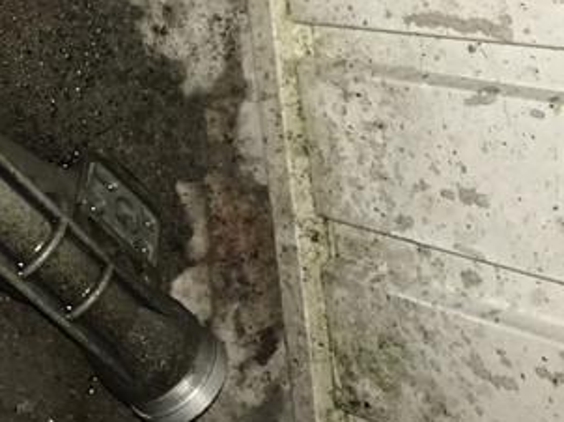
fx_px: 1612
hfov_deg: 18.6
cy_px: -17
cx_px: -141
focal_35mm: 99
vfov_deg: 14.6
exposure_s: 1/17
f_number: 1.8
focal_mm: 3.99
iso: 25
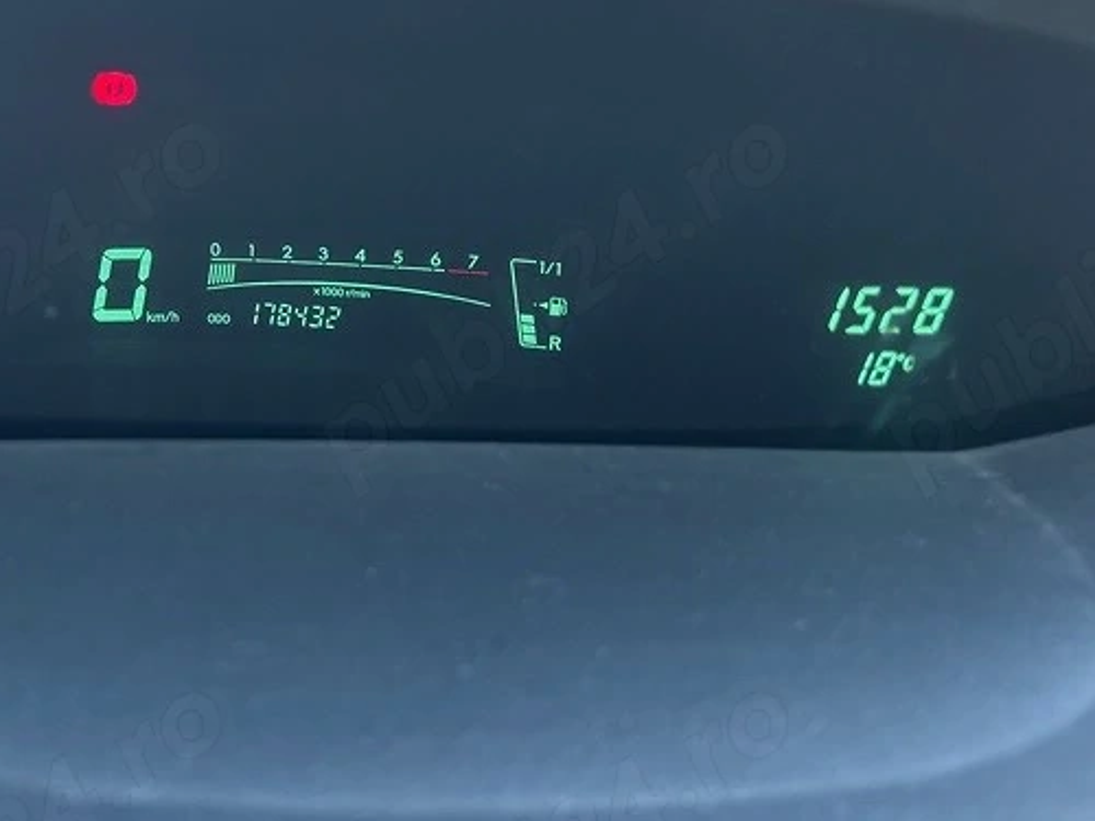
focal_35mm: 52
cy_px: 313
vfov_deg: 27.9
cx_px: 131
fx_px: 1645
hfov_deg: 34.9
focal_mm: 5.96
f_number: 1.6
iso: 100
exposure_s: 1/121
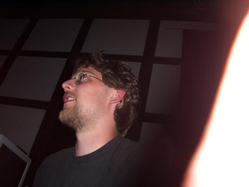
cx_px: 124
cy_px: 94
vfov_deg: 40.7
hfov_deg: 52.6
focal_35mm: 35
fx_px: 252
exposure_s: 1/40
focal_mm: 5.8
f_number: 2.6
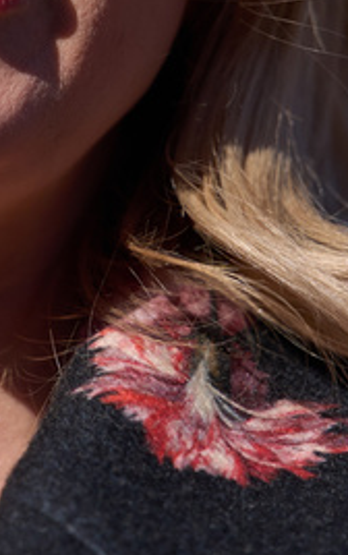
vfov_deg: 3.6
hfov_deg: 2.3
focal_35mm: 584
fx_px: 8843
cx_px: -23
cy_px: -34
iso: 125
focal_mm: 150
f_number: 2
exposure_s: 1/12800
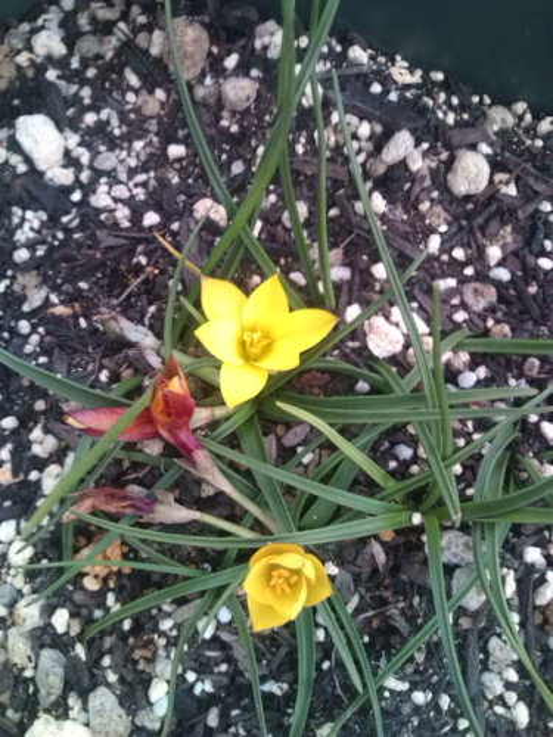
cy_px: 368
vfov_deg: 56.8
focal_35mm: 32
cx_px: 276
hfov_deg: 44.2
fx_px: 682
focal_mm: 3.3
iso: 55
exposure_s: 1/25
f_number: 2.8
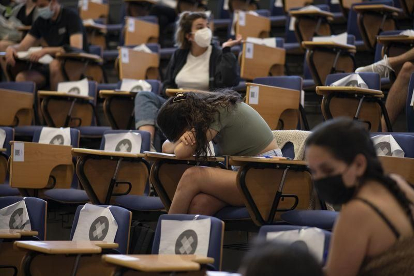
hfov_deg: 23.9
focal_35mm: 85
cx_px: 207
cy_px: 138
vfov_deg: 16.1
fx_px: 977
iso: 1250
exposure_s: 1/250
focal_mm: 85
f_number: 2.2
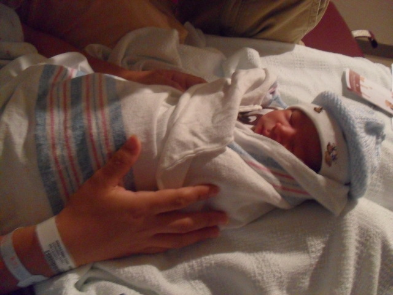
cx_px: 196
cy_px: 148
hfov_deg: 52.6
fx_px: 397
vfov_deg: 40.7
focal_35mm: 35
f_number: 3
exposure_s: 1/15
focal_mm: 6.3
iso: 400
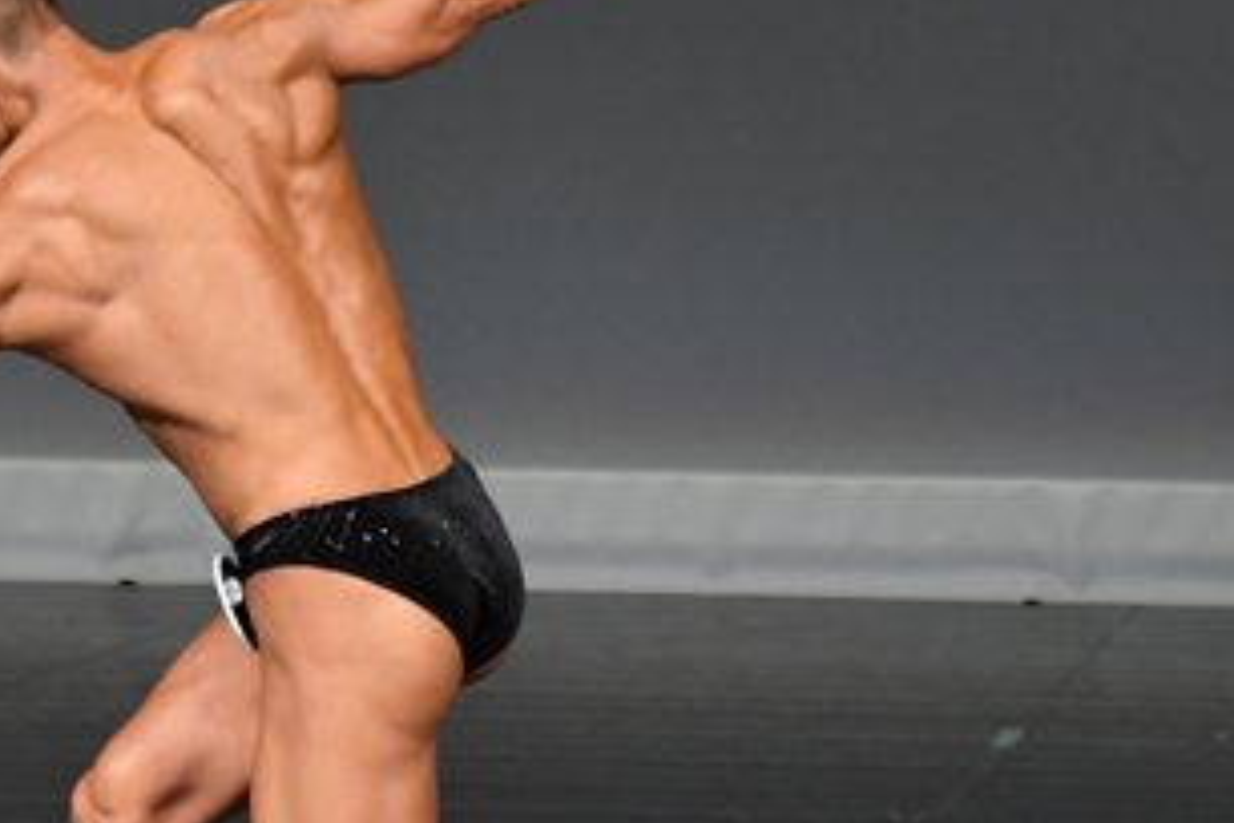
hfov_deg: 2.2
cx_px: 450
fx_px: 32527
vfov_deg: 1.4
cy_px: 355
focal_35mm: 949
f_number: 5.6
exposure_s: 1/400
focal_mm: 250
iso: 4000
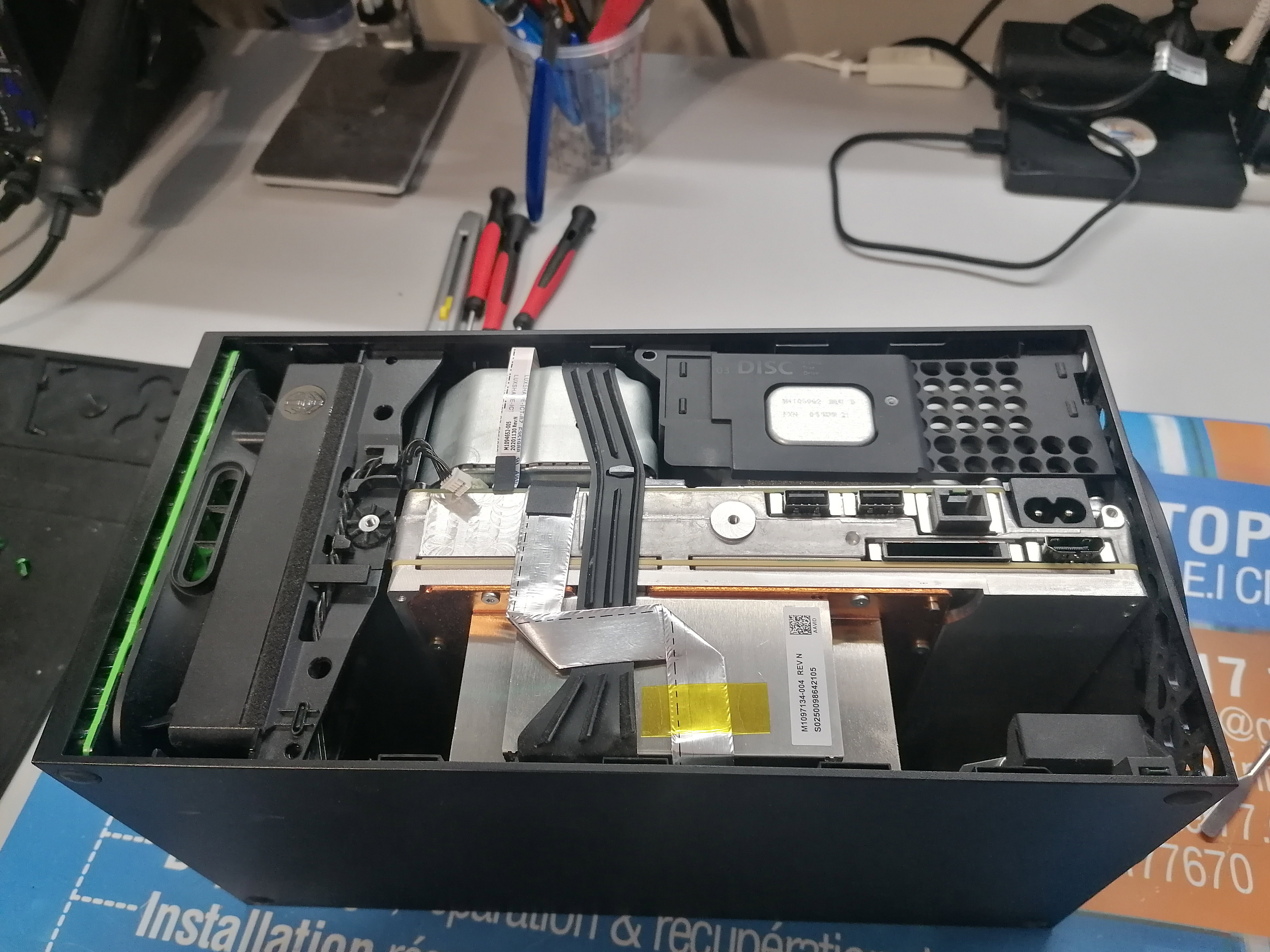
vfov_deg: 51.4
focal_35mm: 27
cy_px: 476
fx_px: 991
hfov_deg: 65.3
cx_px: 635
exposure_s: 1/100
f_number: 1.8
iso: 250
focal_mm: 4.75
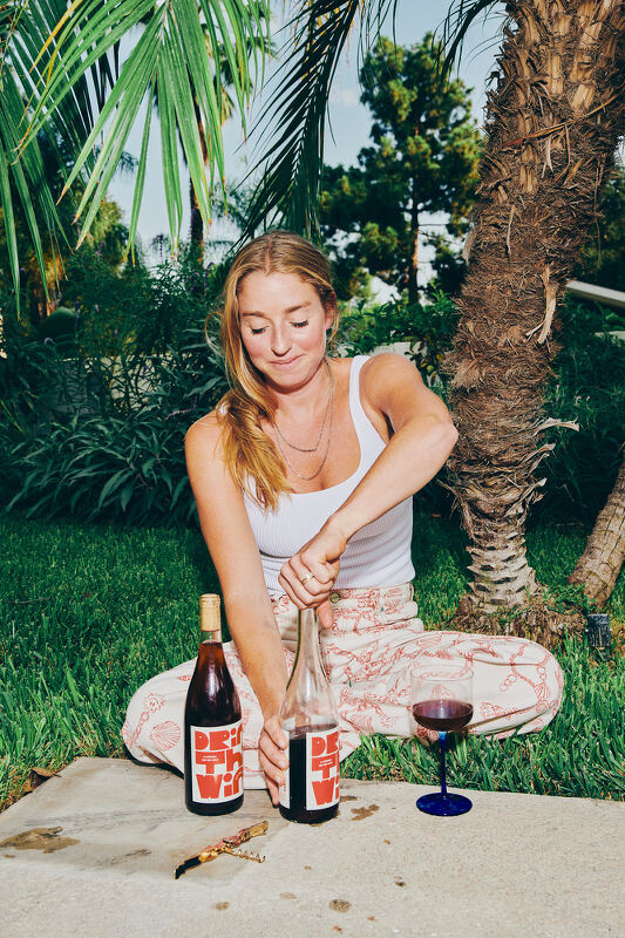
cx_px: 312
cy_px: 469
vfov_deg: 48.5
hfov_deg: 33.4
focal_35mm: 40
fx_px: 1042
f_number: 8
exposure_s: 1/200
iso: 200
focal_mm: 40
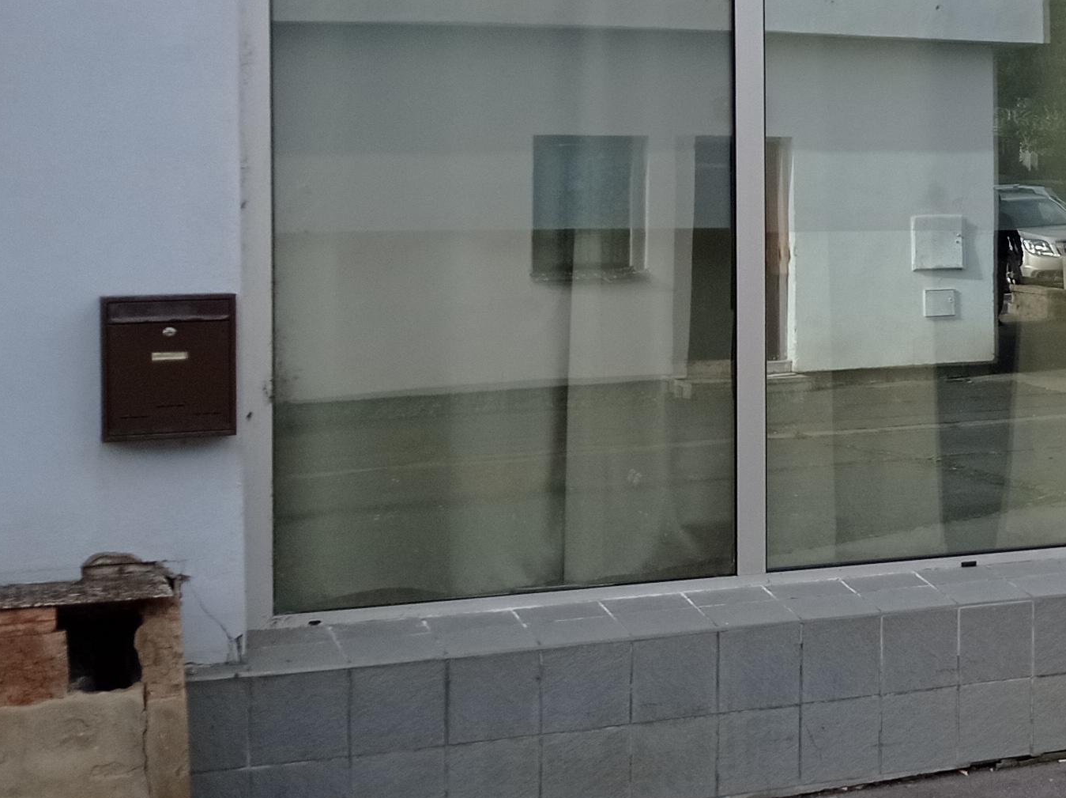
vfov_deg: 17.7
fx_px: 2553
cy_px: 207
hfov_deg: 21.3
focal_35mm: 83
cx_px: 1399
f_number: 1.79
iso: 105
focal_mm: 4.74
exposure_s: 1/1497
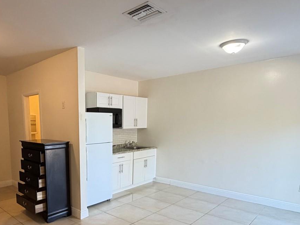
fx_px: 225
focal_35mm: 26
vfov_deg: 51.7
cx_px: 96
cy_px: 156
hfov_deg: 65.3
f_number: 2.2
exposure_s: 1/120
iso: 250
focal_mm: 2.22
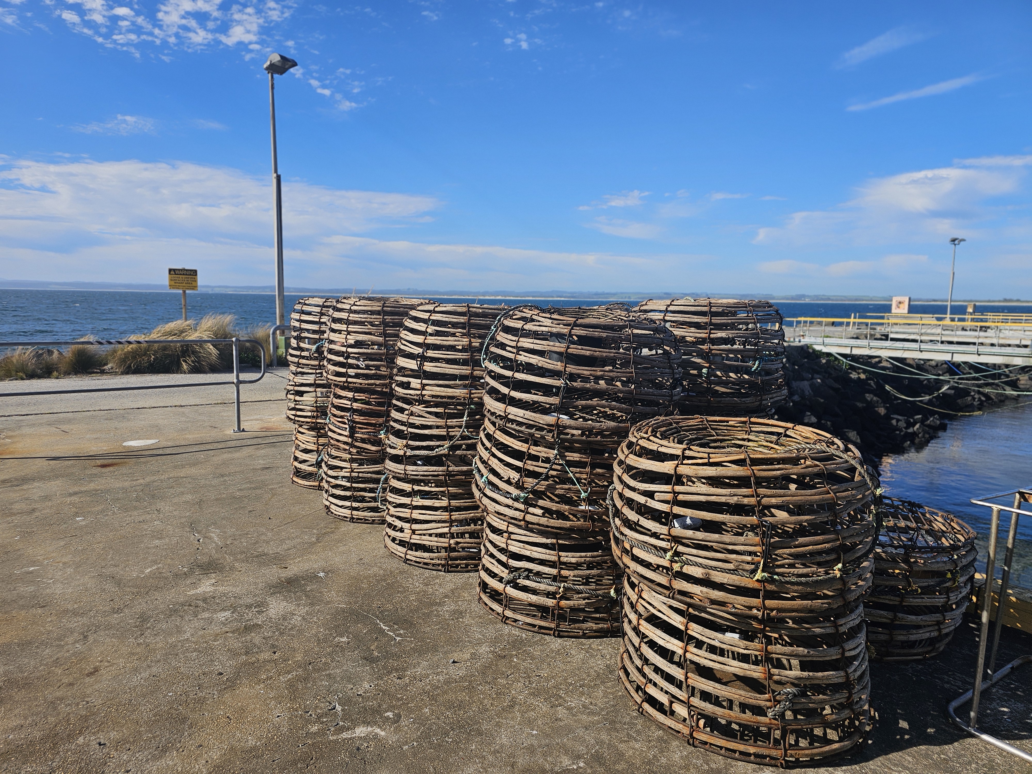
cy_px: 387
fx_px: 686
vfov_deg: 58.9
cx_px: 516
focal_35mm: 23
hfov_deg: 73.9
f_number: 1.7
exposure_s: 1/909
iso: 10
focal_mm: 6.3
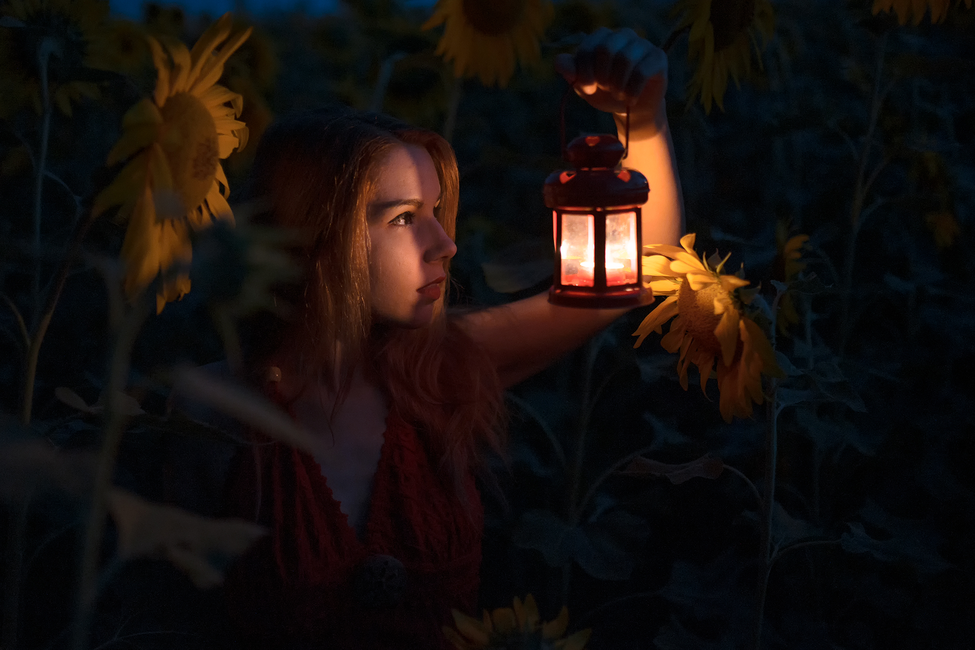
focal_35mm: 35
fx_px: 948
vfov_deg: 37.8
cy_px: 325
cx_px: 488
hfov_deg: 54.4
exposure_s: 1/40
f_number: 1.4
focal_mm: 35
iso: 1600
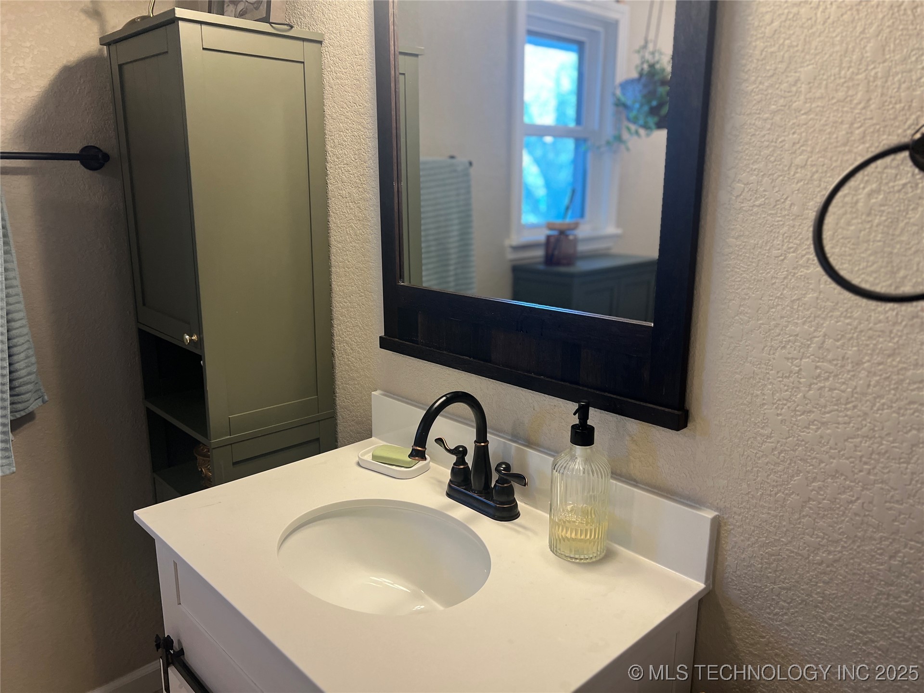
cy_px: 346
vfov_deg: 53.1
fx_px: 694
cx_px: 462
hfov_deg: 67.3
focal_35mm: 26
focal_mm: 5.7
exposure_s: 1/120
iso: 125
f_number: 1.5
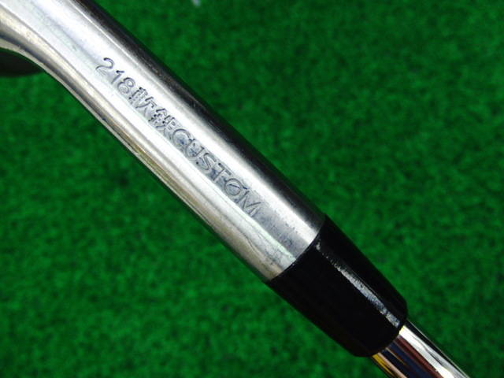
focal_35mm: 37
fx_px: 539
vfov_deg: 38.7
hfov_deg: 50.1
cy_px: 189
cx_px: 252
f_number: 3.6
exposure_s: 1/50
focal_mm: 6.42
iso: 400
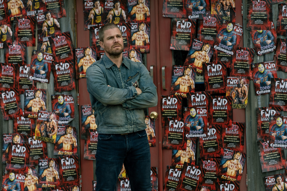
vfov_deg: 9.8
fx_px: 1117
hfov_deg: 14.6
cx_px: 144
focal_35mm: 140
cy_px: 96
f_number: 5.6
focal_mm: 140
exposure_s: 1/640
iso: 500
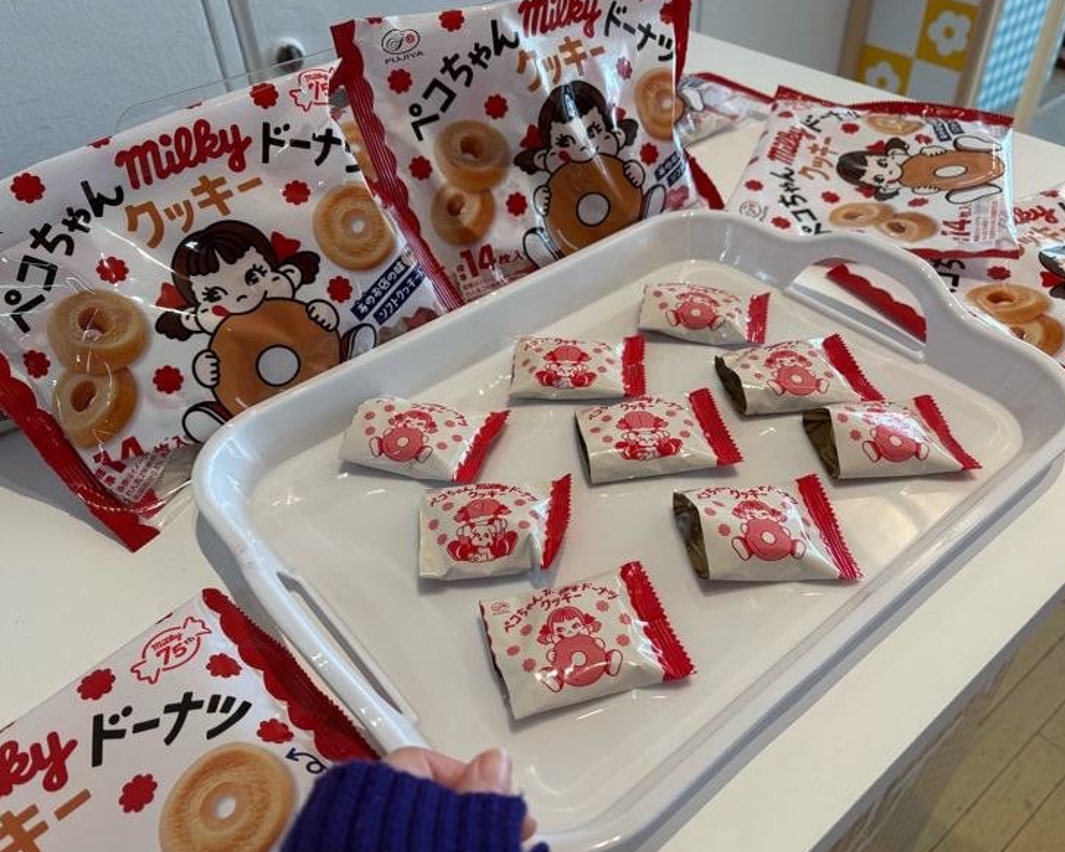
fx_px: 883
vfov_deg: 51.5
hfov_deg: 62.2
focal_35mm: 28
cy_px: 430
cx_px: 541
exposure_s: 1/120
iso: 64
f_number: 1.6
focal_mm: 5.96
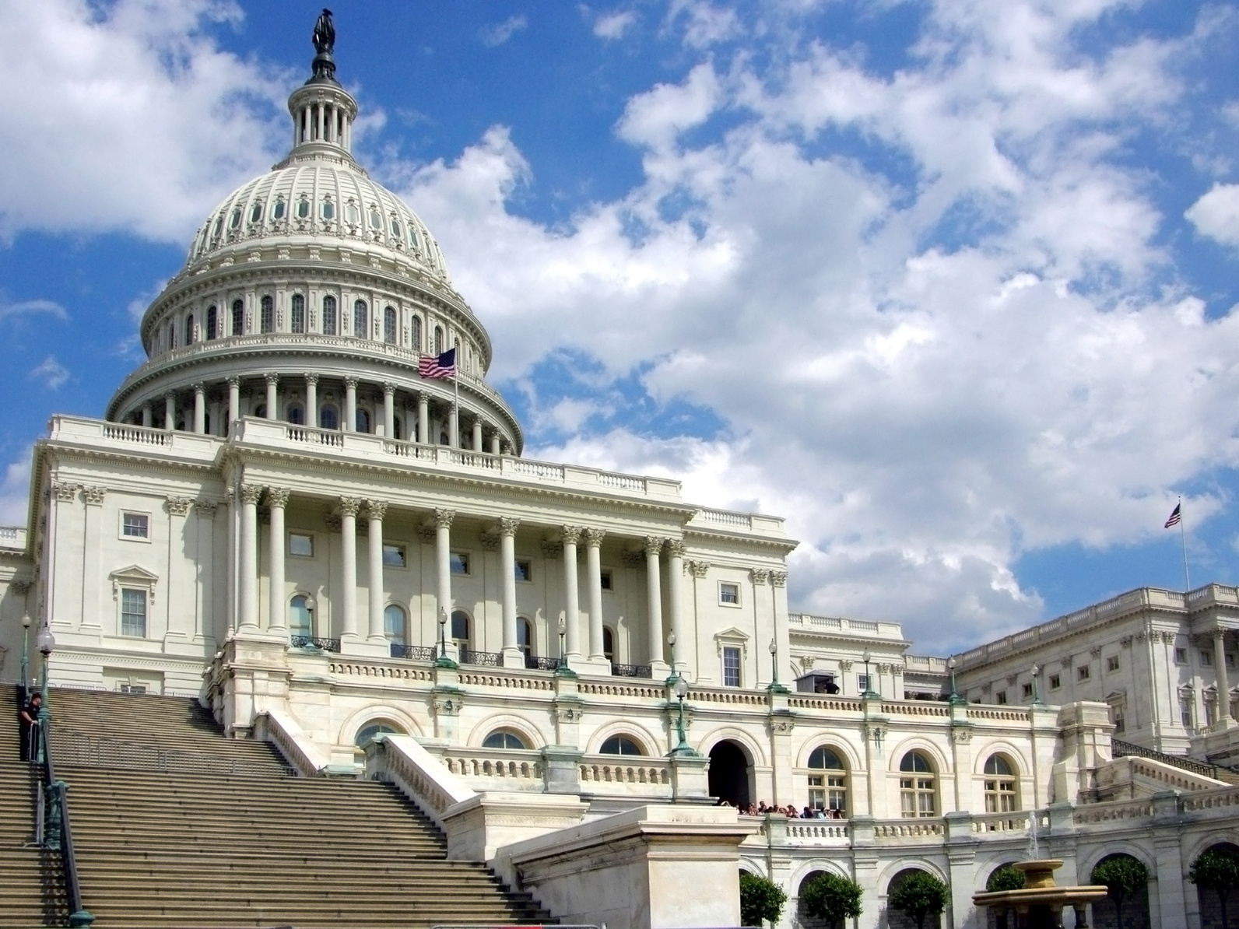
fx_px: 1253
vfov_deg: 40.7
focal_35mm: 35
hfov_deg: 52.6
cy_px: 464
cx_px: 620
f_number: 8
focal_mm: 8.9
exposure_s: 1/567
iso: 50
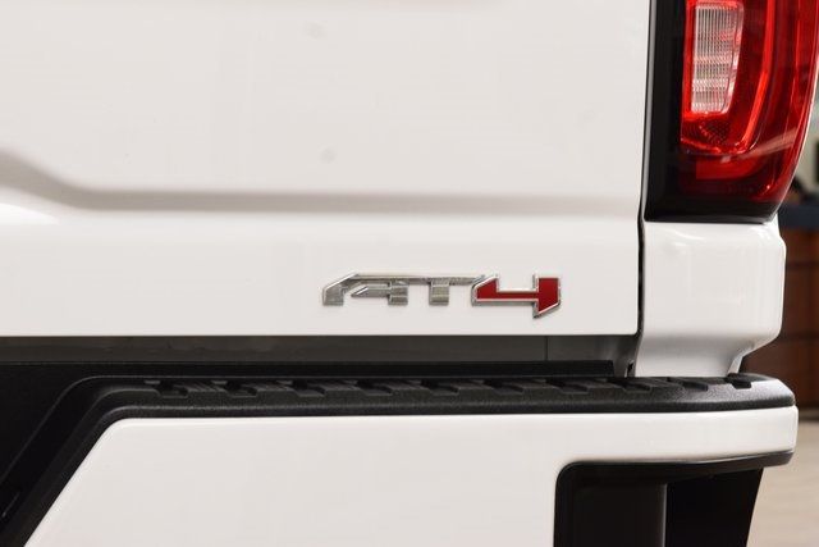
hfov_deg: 19.5
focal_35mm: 105
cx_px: 410
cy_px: 274
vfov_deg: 13.0
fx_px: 2389
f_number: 8
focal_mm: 70
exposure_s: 1/60
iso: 1250
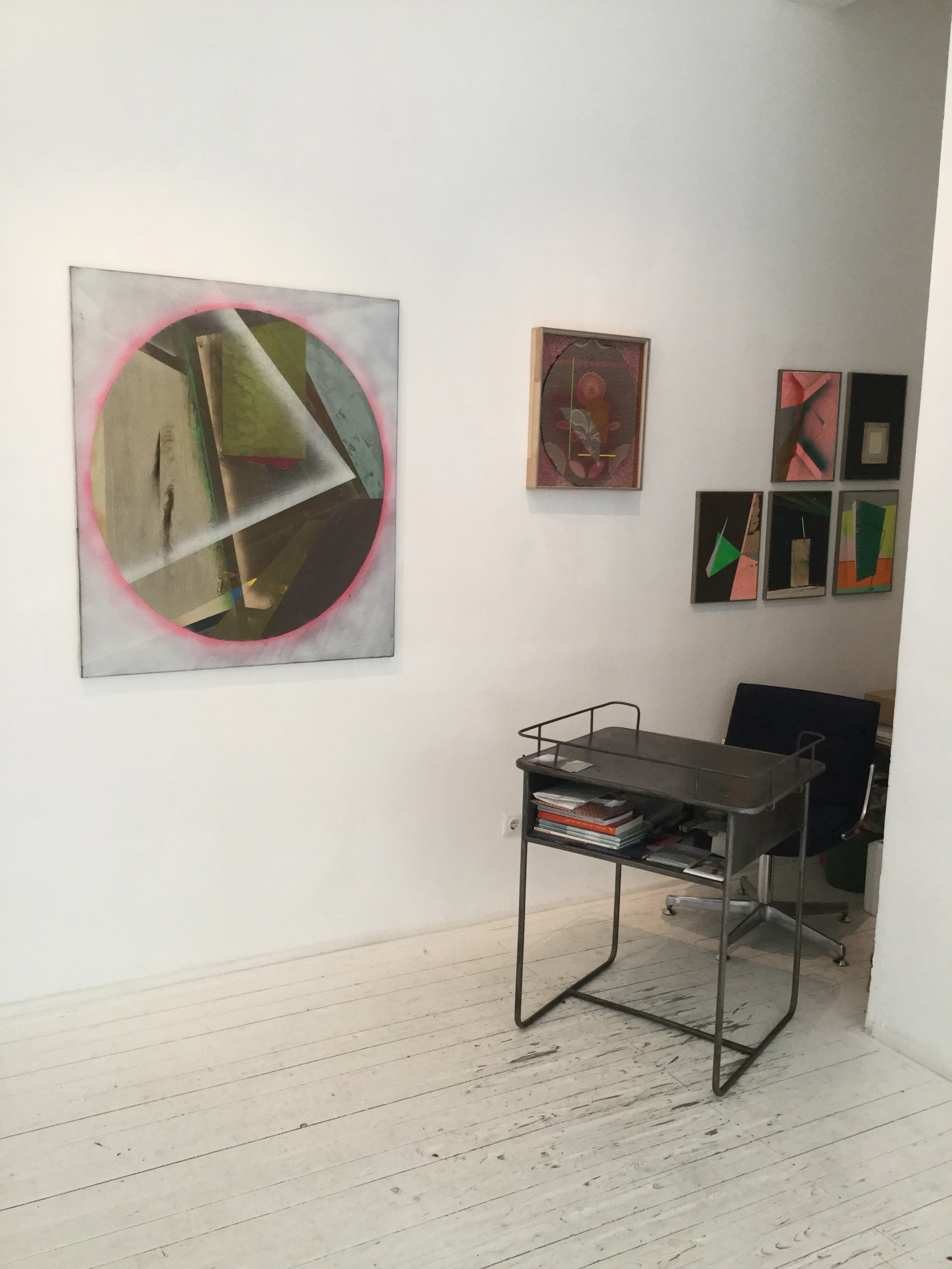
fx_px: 1137
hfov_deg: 45.4
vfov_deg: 58.4
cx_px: 476
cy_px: 634
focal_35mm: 31
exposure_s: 1/30
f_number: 2.4
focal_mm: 3.3
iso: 32
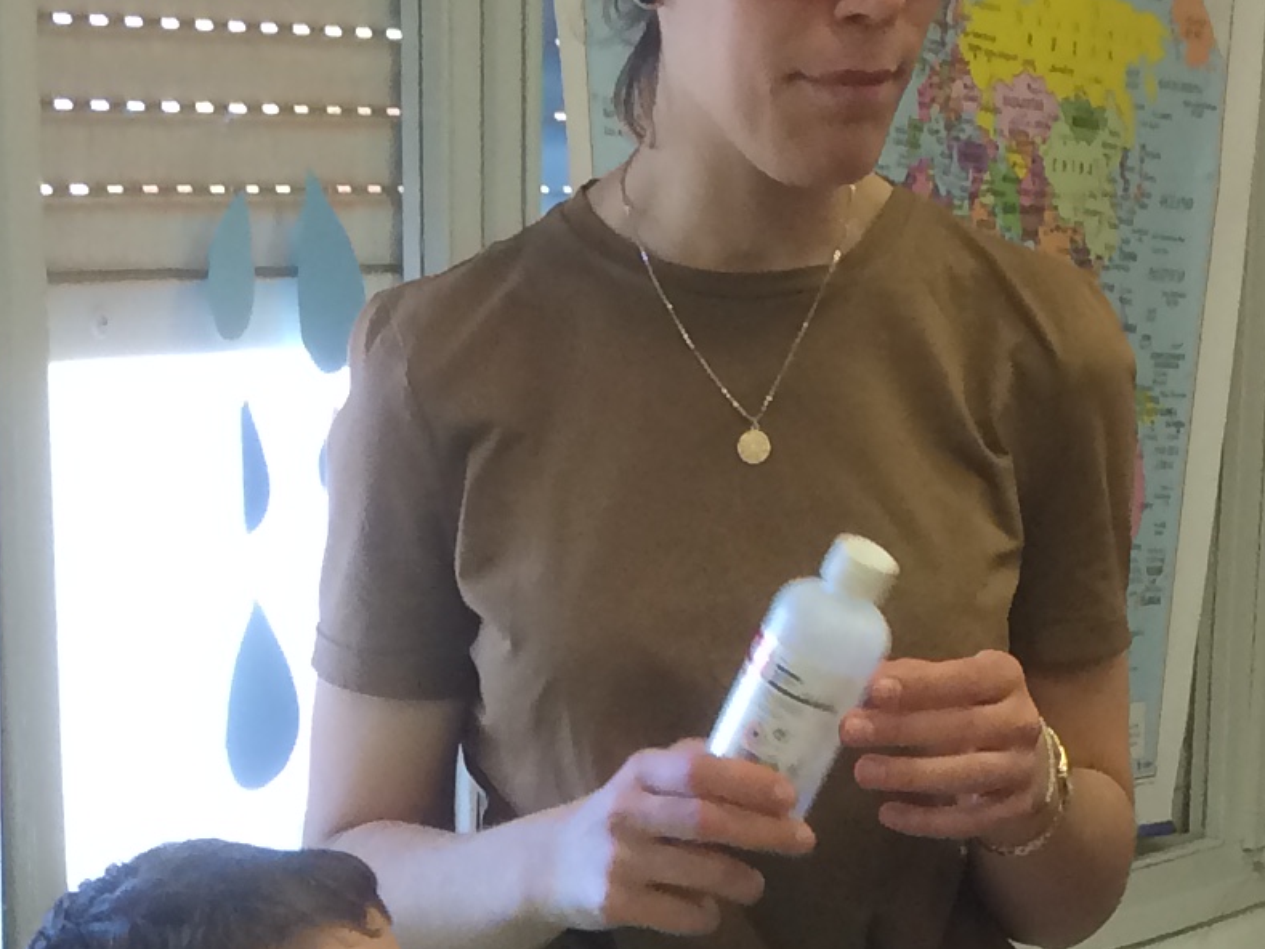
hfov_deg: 16.4
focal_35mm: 120
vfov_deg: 11.4
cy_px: 1754
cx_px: 552
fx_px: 4386
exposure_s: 1/33
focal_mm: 4.15
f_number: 2.2
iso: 50
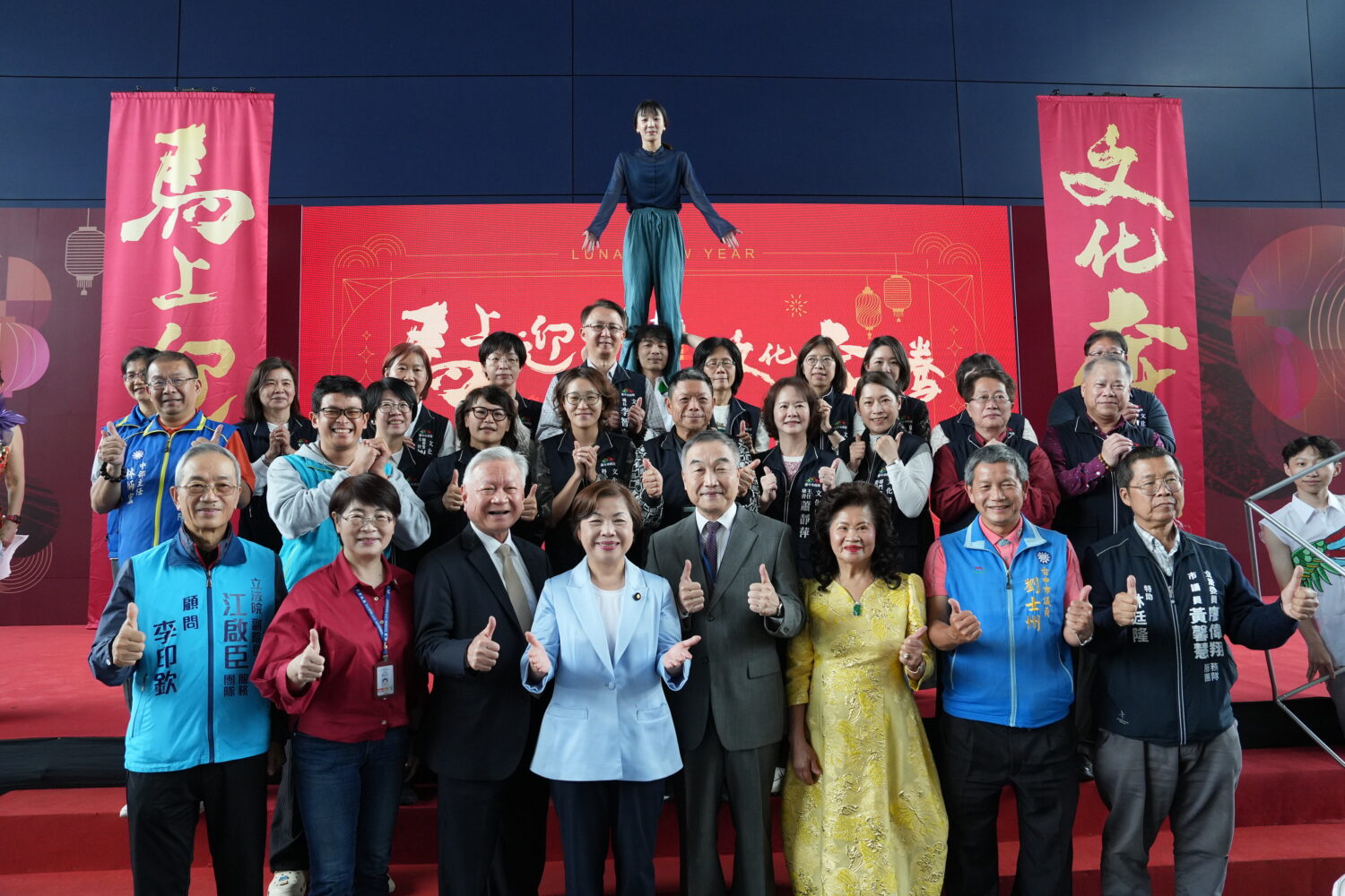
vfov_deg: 53.1
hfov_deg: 73.7
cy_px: 448
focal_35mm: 24
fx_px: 897
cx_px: 672
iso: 2500
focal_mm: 24
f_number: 4.5
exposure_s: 1/200
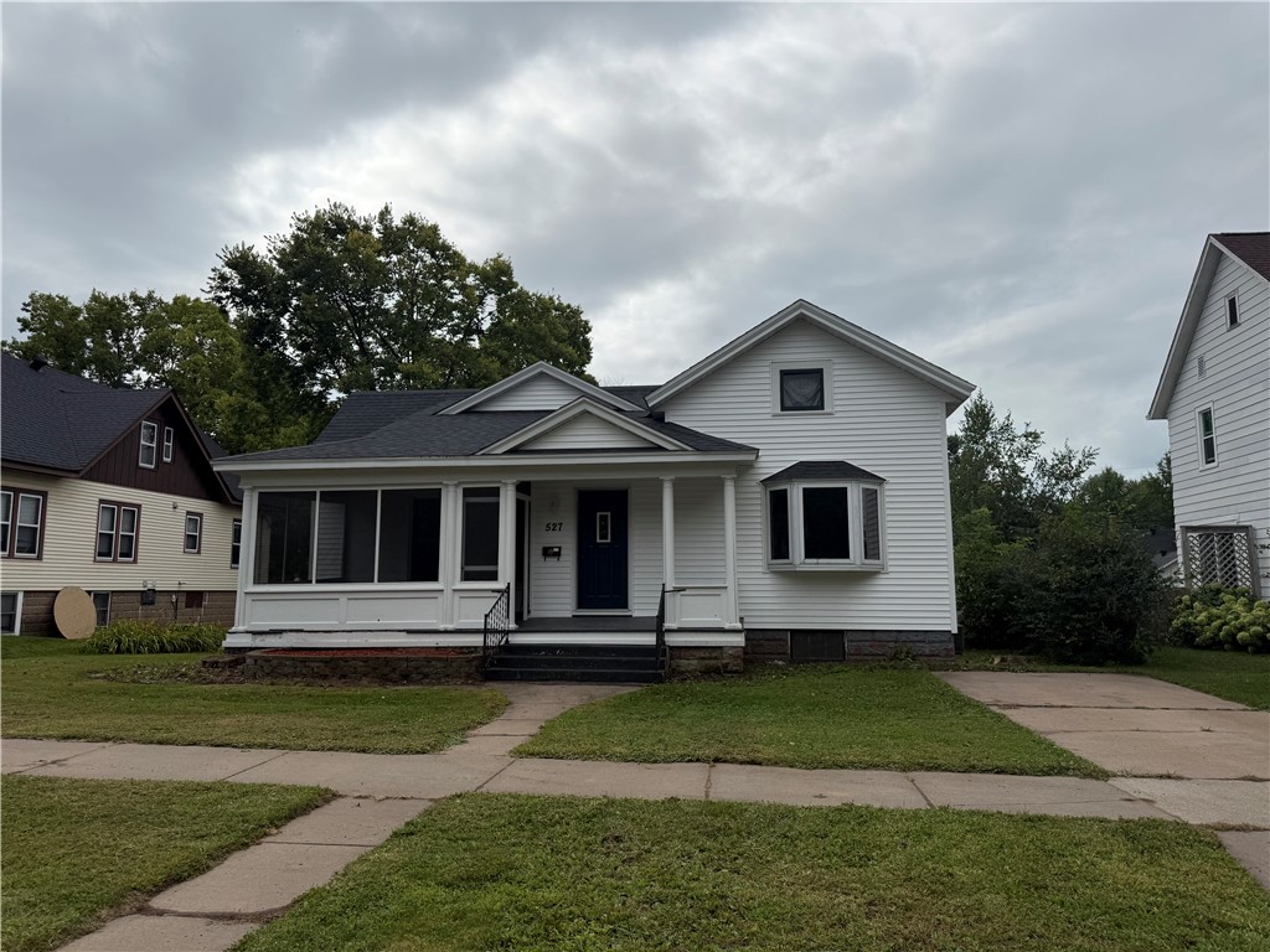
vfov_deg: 56.8
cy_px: 476
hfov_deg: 71.6
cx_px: 635
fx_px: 881
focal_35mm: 24
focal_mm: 6.76
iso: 80
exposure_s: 1/8130
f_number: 1.78
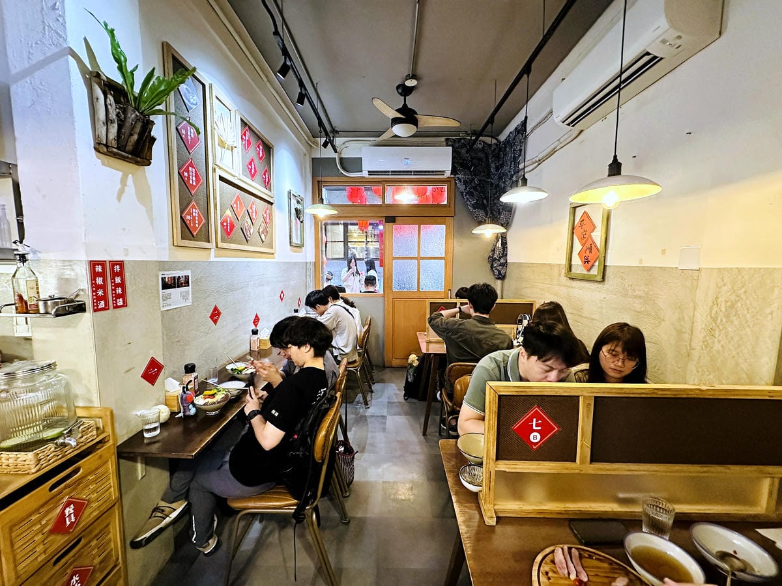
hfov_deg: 102.1
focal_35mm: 14
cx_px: 391
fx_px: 316
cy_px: 293
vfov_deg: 85.7
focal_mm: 2.22
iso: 1000
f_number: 2.2
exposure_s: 1/60
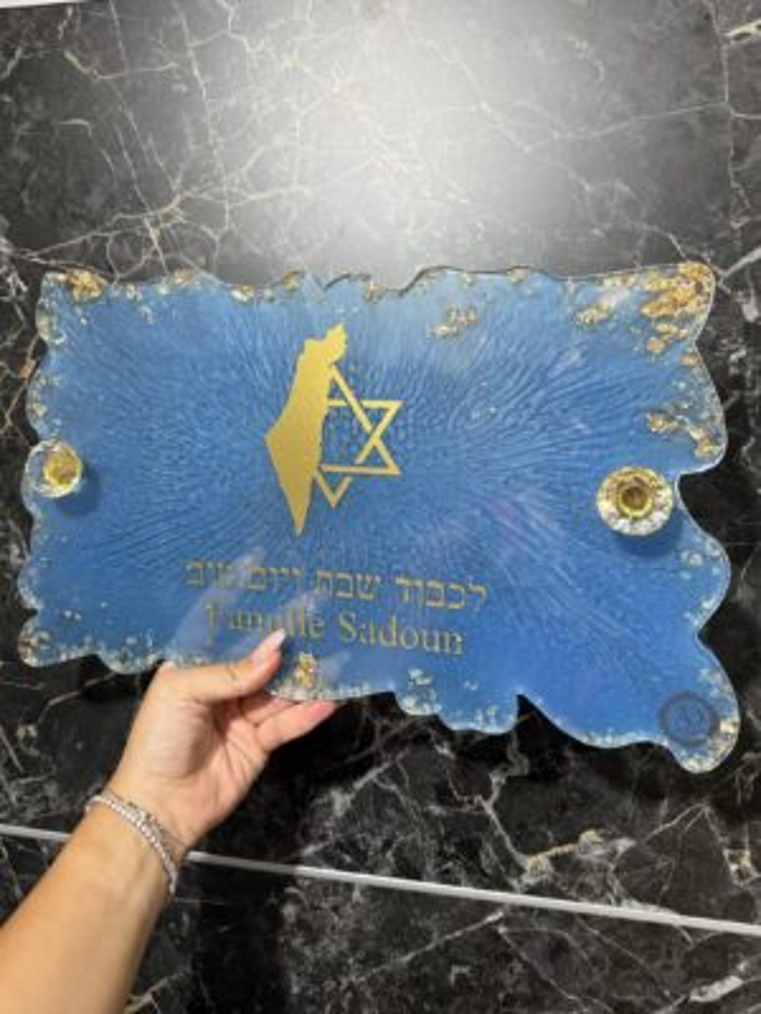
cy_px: 507
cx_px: 380
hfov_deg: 56.8
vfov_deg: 71.6
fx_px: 703
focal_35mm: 24
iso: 320
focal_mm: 6.76
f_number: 1.78
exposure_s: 1/60
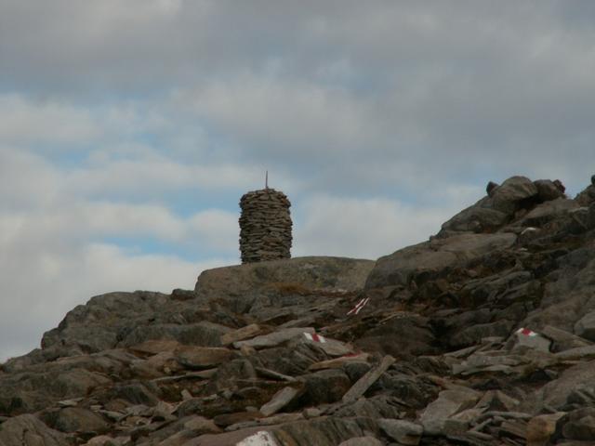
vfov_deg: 5.3
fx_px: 4830
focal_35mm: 281
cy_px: 223
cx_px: 298
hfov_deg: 7.0
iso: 50
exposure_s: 1/200
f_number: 7.1
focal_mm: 46.11
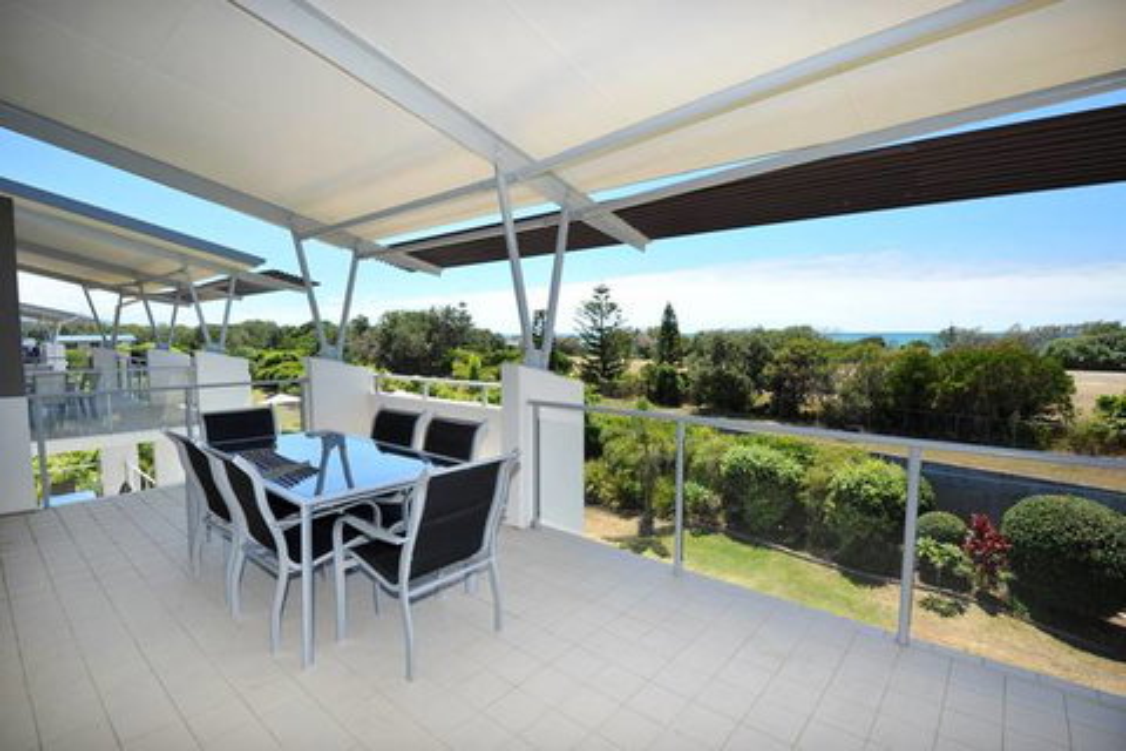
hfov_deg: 96.7
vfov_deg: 73.7
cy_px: 376
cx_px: 563
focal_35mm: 16
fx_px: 500
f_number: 6.3
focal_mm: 16
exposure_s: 1/800
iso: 400
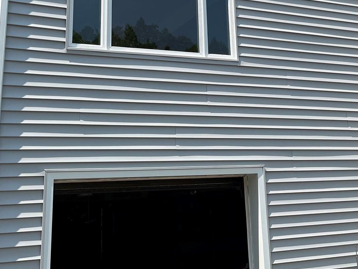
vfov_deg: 23.3
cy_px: -8
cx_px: 242
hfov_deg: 31.9
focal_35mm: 60
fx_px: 621
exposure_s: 1/3745
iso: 50
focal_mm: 5.1
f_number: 1.6
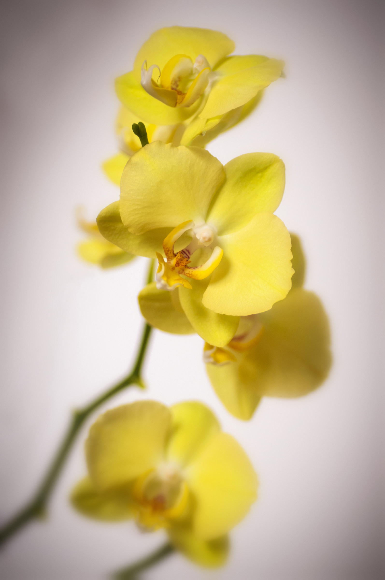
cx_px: 192
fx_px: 2171
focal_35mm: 135
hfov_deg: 10.1
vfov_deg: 15.2
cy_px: 290
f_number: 3.5
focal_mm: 90
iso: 200
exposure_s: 1/40
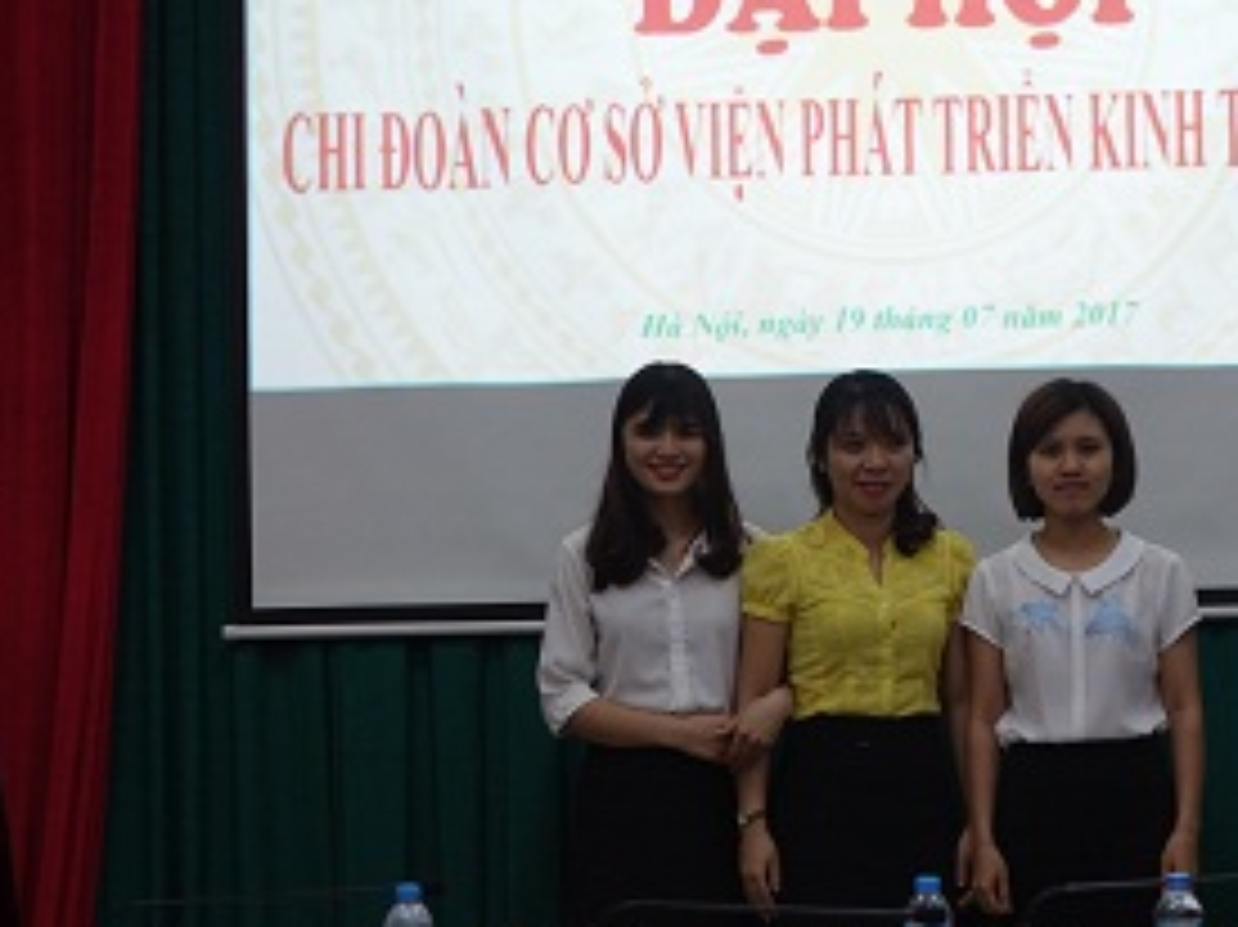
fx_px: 4183
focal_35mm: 117
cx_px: 950
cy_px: 371
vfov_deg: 12.6
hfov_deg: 16.7
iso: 320
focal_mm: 24.75
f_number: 2.8
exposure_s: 1/80
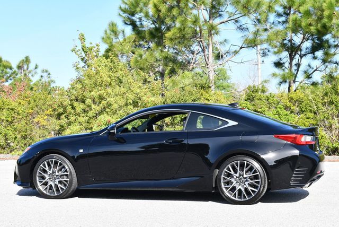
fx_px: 641
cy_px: 114
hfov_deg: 29.6
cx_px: 170
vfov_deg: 20.1
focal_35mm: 68
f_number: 7.1
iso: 200
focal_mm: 34
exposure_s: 1/250
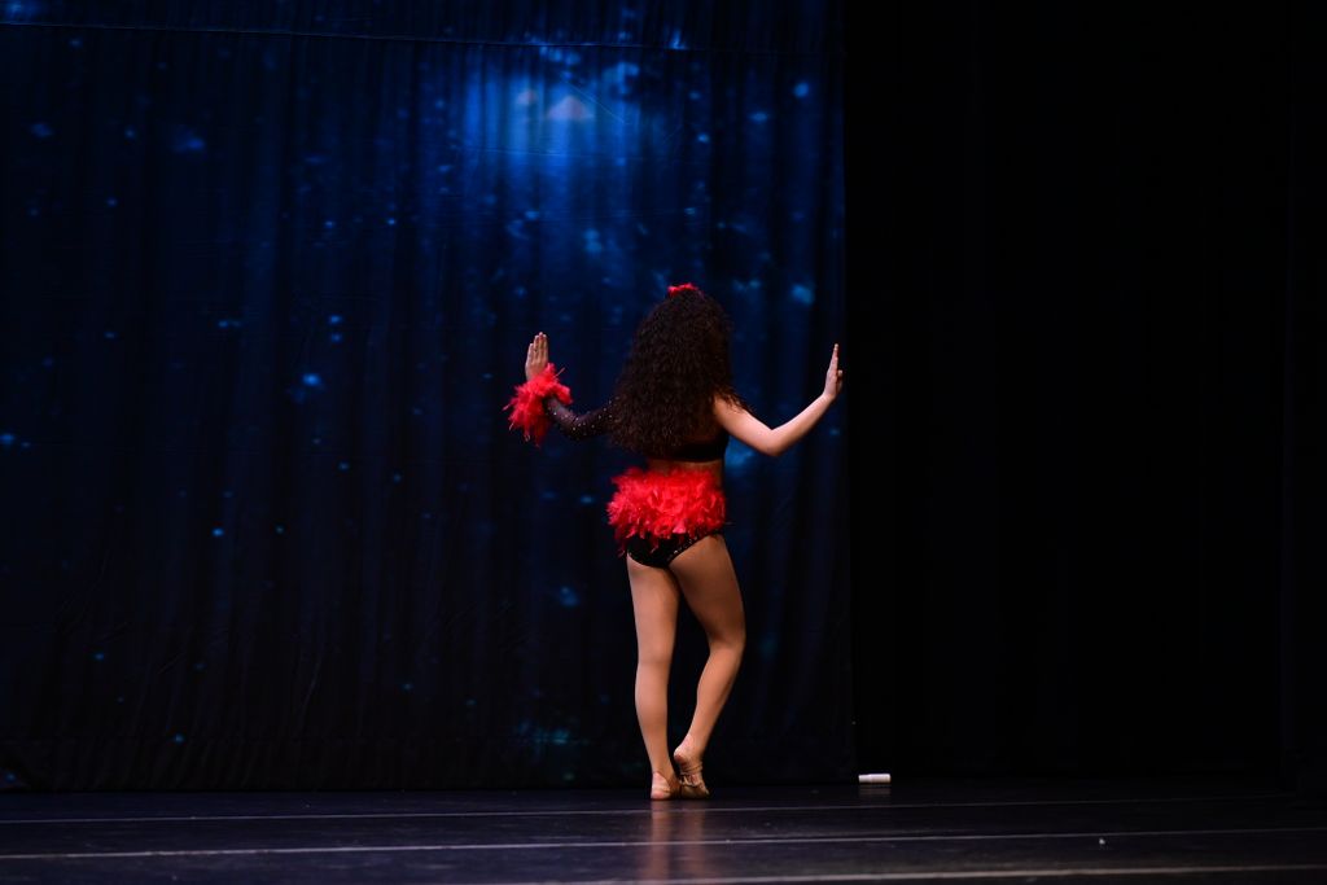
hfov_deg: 11.1
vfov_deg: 7.4
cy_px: 442
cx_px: 664
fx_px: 6820
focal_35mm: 185
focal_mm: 185
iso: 2500
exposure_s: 1/1000
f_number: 3.2
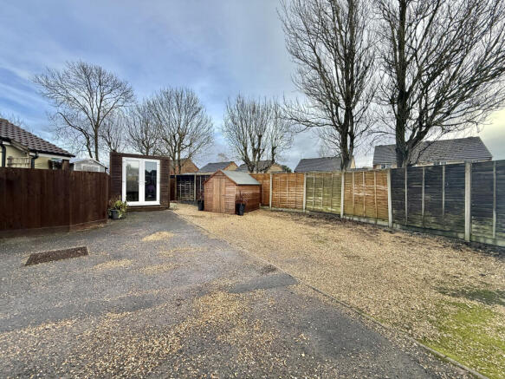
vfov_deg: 85.7
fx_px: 204
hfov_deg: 102.1
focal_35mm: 14
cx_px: 252
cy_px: 190
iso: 50
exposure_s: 1/486
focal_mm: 2.22
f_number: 2.2
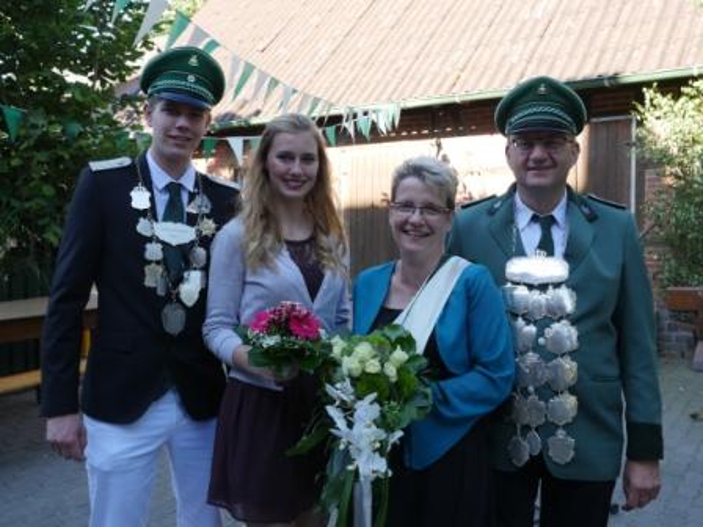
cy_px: 264
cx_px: 352
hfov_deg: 49.0
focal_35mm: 38
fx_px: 772
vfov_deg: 37.7
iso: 400
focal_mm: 19
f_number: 5.6
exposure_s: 1/125
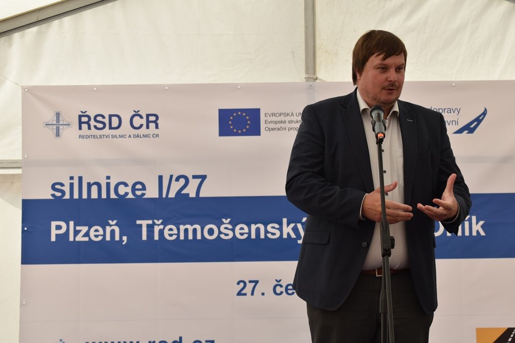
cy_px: 172
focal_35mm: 72
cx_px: 258
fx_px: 1030
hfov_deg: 28.1
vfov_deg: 18.9
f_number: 8
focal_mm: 48
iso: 100
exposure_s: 1/100
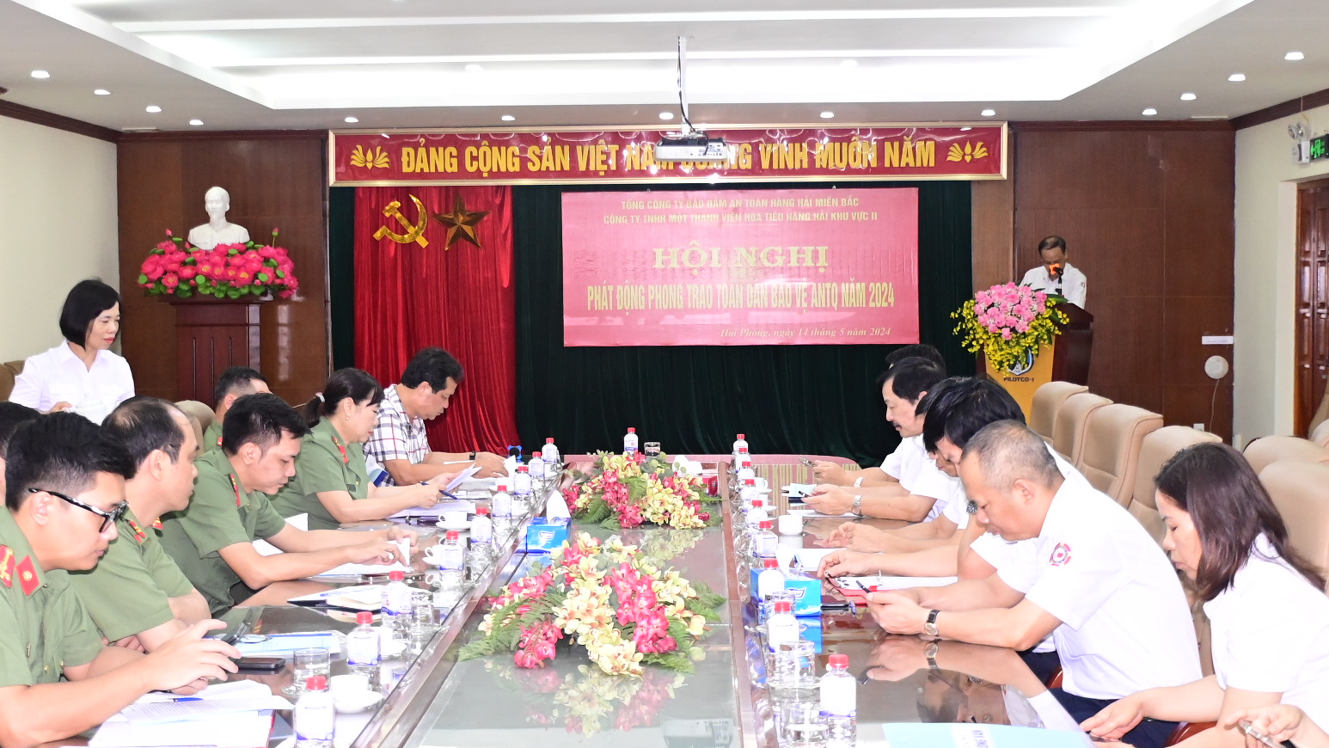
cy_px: 432
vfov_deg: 20.0
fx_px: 2115
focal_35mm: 60
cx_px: 578
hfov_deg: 34.8
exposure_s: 1/200
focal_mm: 30
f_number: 5
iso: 2500
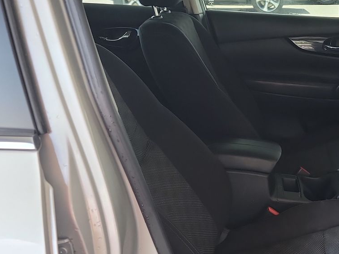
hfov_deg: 35.4
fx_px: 500
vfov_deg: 28.3
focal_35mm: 51
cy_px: 182
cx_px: 301
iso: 151
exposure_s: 1/59
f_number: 1.8
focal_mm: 6.7
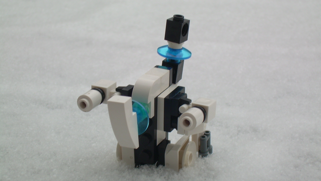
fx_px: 877
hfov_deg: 20.7
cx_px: 160
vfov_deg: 11.8
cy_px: 106
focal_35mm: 103
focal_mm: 16
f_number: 4.4
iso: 50
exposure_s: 1/105
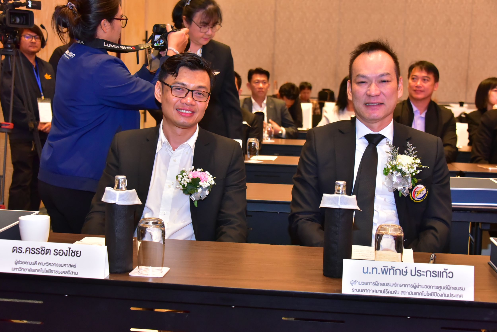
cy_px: 166
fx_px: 760
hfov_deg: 36.2
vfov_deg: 24.6
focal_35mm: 55
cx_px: 248
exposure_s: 1/125
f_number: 6.3
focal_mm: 55
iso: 5000
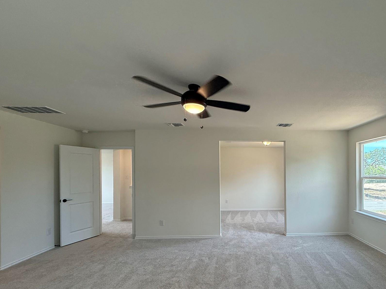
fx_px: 201
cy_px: 173
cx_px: 244
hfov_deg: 85.8
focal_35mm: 18
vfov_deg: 70.9
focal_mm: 2.22
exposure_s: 1/120
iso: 80
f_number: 2.2
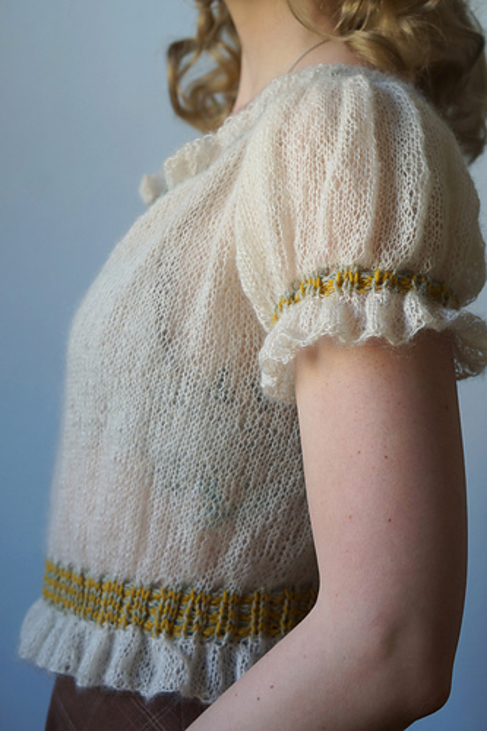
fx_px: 1523
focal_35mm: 75
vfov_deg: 27.0
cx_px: 244
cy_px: 366
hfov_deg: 18.2
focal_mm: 50
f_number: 4
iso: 400
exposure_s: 1/80
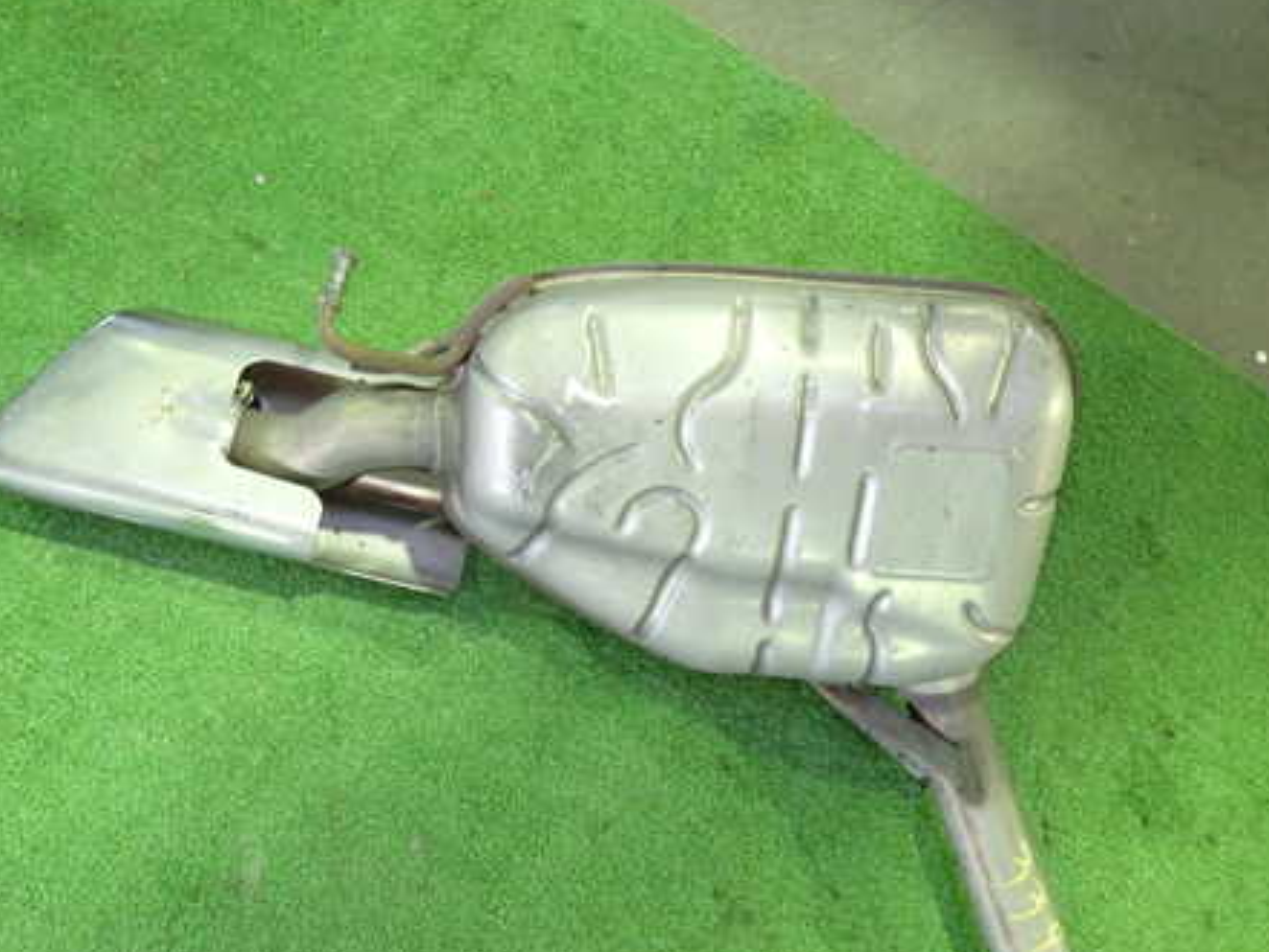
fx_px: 1247
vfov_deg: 41.8
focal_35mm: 34
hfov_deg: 53.8
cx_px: 564
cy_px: 515
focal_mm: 4.5
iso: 800
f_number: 2
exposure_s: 1/30
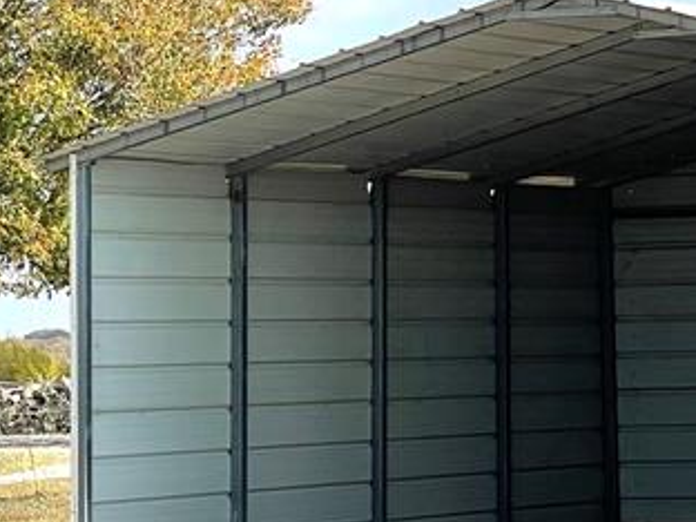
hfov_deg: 9.2
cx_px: 975
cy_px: 136
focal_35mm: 210
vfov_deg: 7.1
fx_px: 4222
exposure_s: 1/1074
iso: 20
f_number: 2.2
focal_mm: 7.5
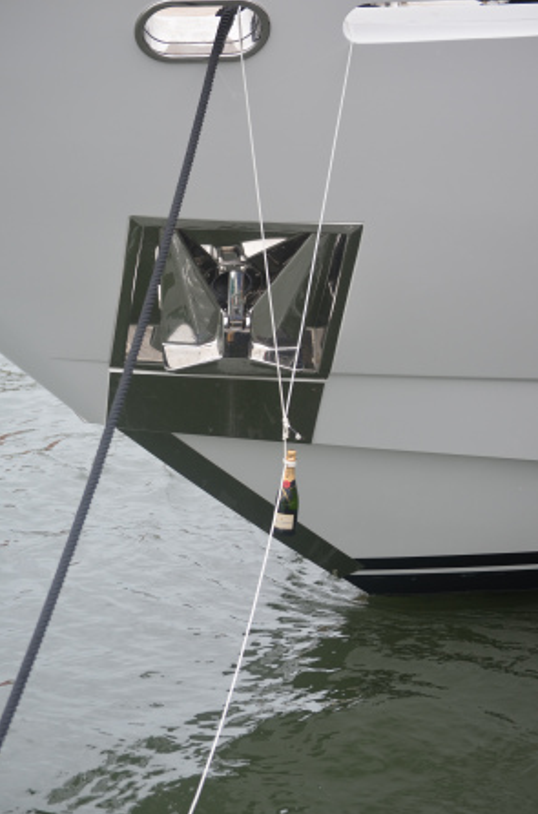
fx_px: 2558
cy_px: 409
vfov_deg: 18.1
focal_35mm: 114
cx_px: 268
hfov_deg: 12.0
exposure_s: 1/500
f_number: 5.6
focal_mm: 75
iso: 250
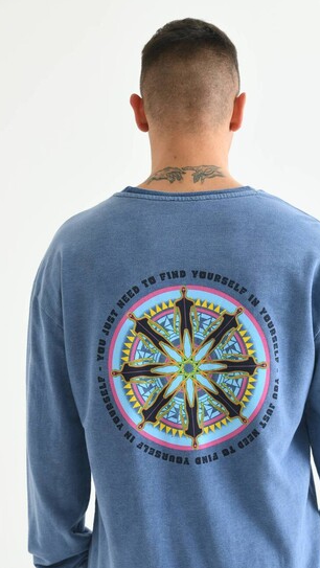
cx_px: 207
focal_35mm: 81
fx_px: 1220
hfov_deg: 14.9
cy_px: 373
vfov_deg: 26.1
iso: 160
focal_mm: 56
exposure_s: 1/125
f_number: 5.6
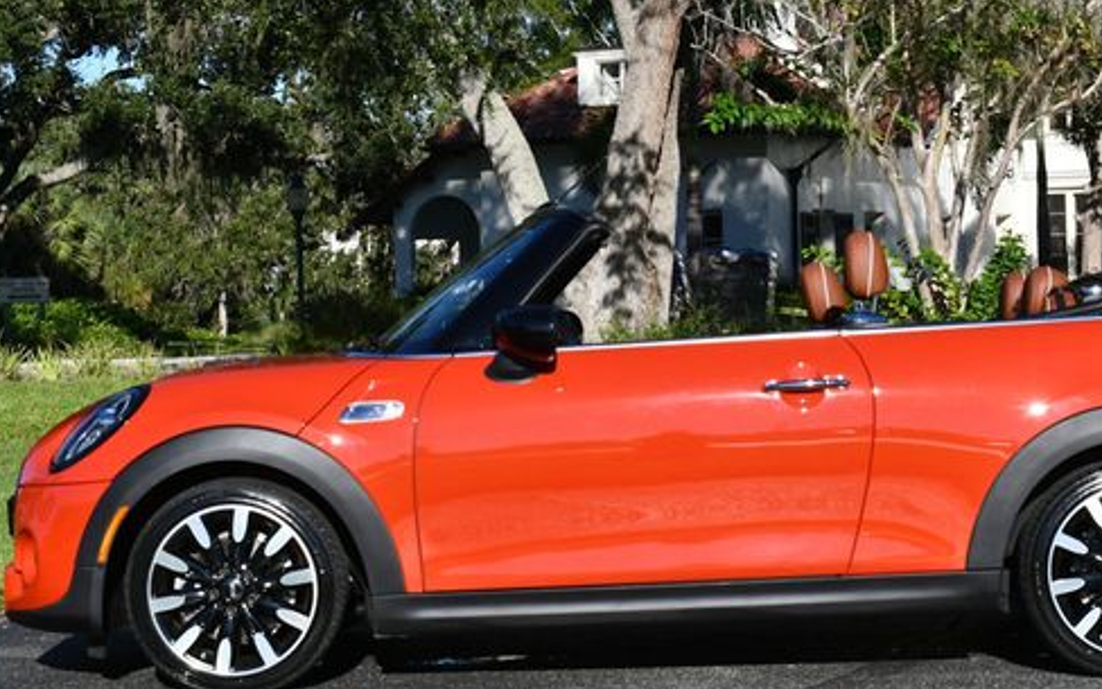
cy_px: 298
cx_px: 657
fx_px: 2733
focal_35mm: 91
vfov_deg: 14.4
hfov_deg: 22.8
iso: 100
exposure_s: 1/320
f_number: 9
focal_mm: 34
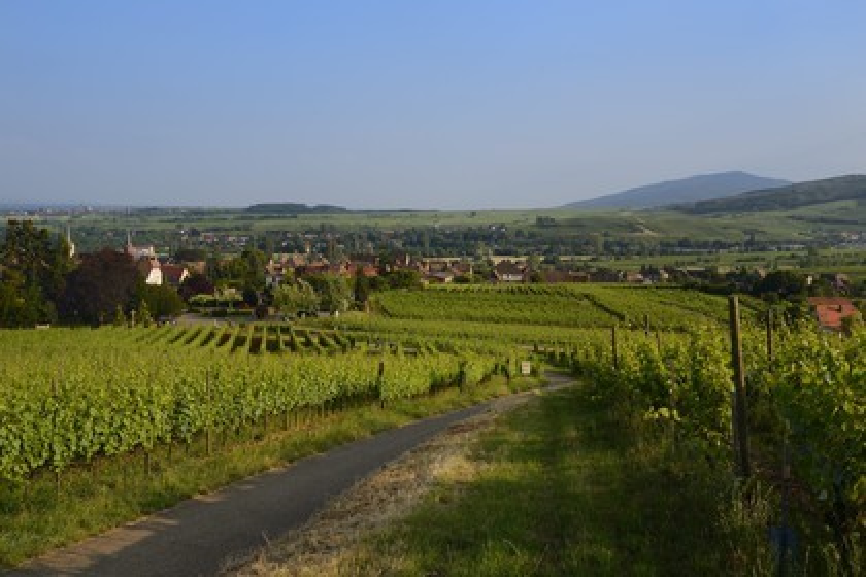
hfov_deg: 54.4
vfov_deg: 37.9
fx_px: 842
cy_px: 288
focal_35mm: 35
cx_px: 433
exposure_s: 1/200
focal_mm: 35
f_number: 11
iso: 200
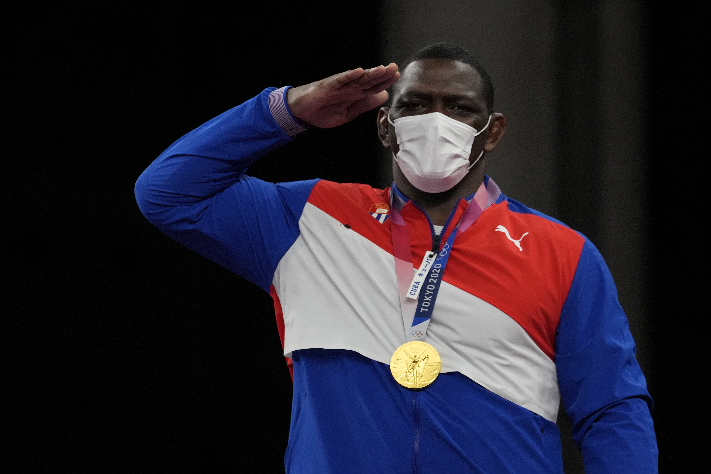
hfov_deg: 10.3
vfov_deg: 6.9
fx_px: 3950
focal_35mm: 200
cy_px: 237
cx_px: 356
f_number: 4.5
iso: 3200
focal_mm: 200
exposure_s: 1/2500
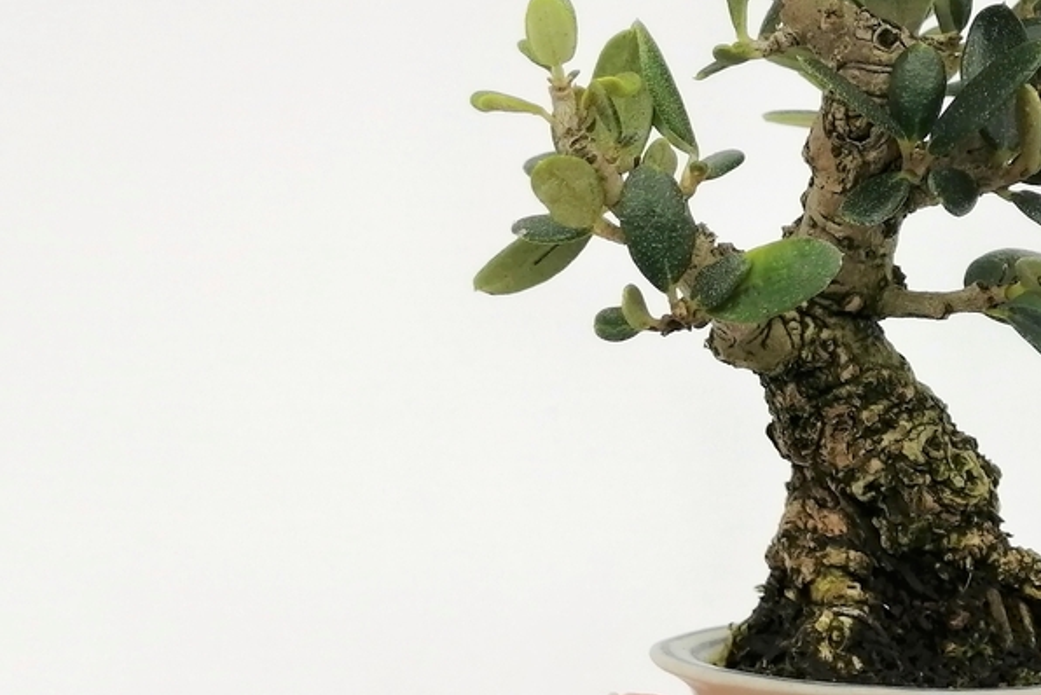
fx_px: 2604
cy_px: 307
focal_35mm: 90
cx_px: 919
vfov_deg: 15.2
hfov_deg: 22.1
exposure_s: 1/198
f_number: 1.8
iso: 50
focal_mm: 3.62
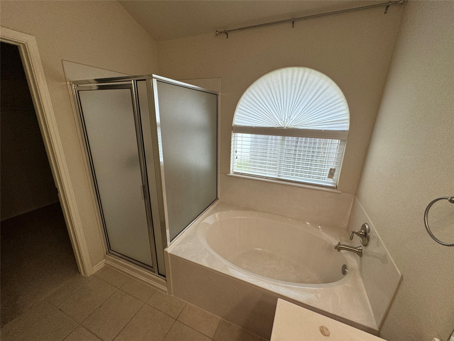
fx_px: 184
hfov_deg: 102.1
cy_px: 170
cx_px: 227
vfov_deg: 85.7
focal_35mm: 14
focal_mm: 2.22
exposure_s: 1/120
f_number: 2.2
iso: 125
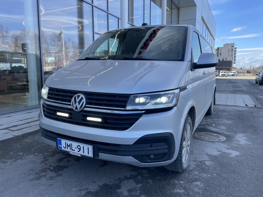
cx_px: 132
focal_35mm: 26
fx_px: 198
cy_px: 98
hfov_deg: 67.3
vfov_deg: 53.1
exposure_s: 1/842
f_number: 1.6
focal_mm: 4.2
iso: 32
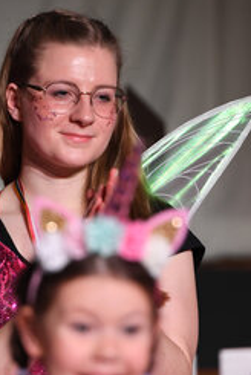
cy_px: 139
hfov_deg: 2.8
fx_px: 5099
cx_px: 76
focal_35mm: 489
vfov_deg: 4.2
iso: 1600
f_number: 3.2
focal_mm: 200
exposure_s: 1/400
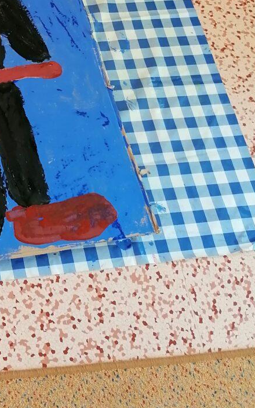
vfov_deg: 29.6
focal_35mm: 65
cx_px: -68
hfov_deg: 18.7
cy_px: 10
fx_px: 723
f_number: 1.8
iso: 160
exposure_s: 1/100
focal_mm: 4.75
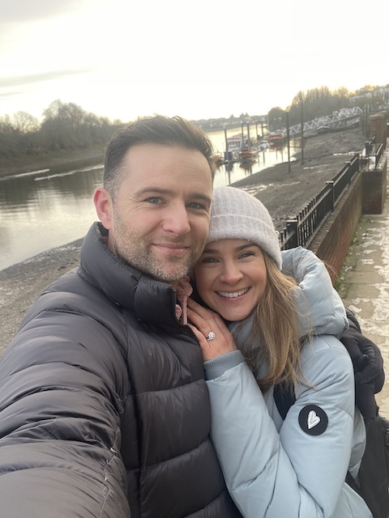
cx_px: 194
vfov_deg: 60.0
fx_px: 450
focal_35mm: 30
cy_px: 259
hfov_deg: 46.8
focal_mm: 2.71
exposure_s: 1/121
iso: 50
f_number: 2.2
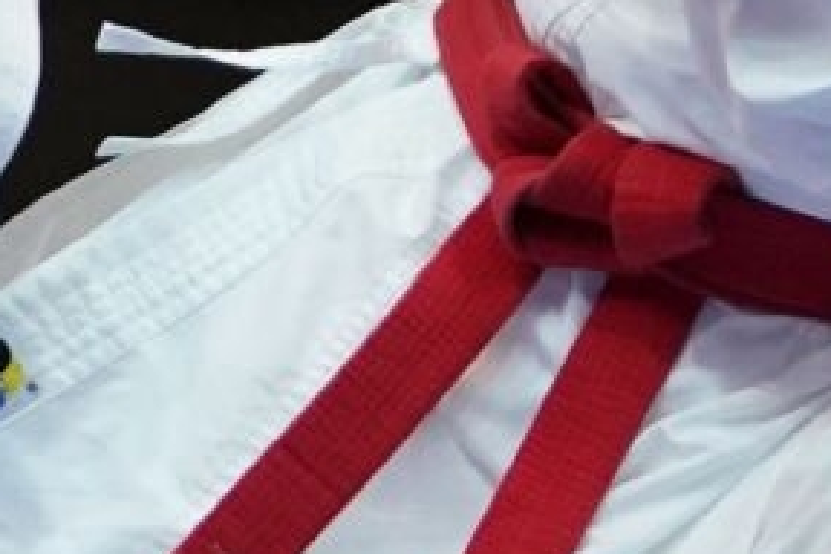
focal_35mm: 1089
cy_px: -583
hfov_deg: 1.9
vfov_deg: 1.3
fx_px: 25136
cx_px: -413
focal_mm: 116
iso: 2500
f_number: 2.8
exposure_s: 1/1000
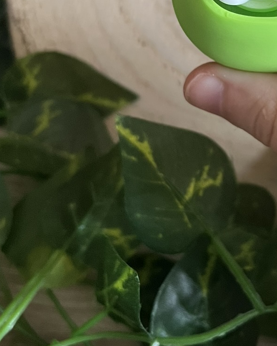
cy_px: 51
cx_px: 285
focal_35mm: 70
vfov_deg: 26.4
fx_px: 717
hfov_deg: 21.0
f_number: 1.5
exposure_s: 1/60
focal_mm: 5.7
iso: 400
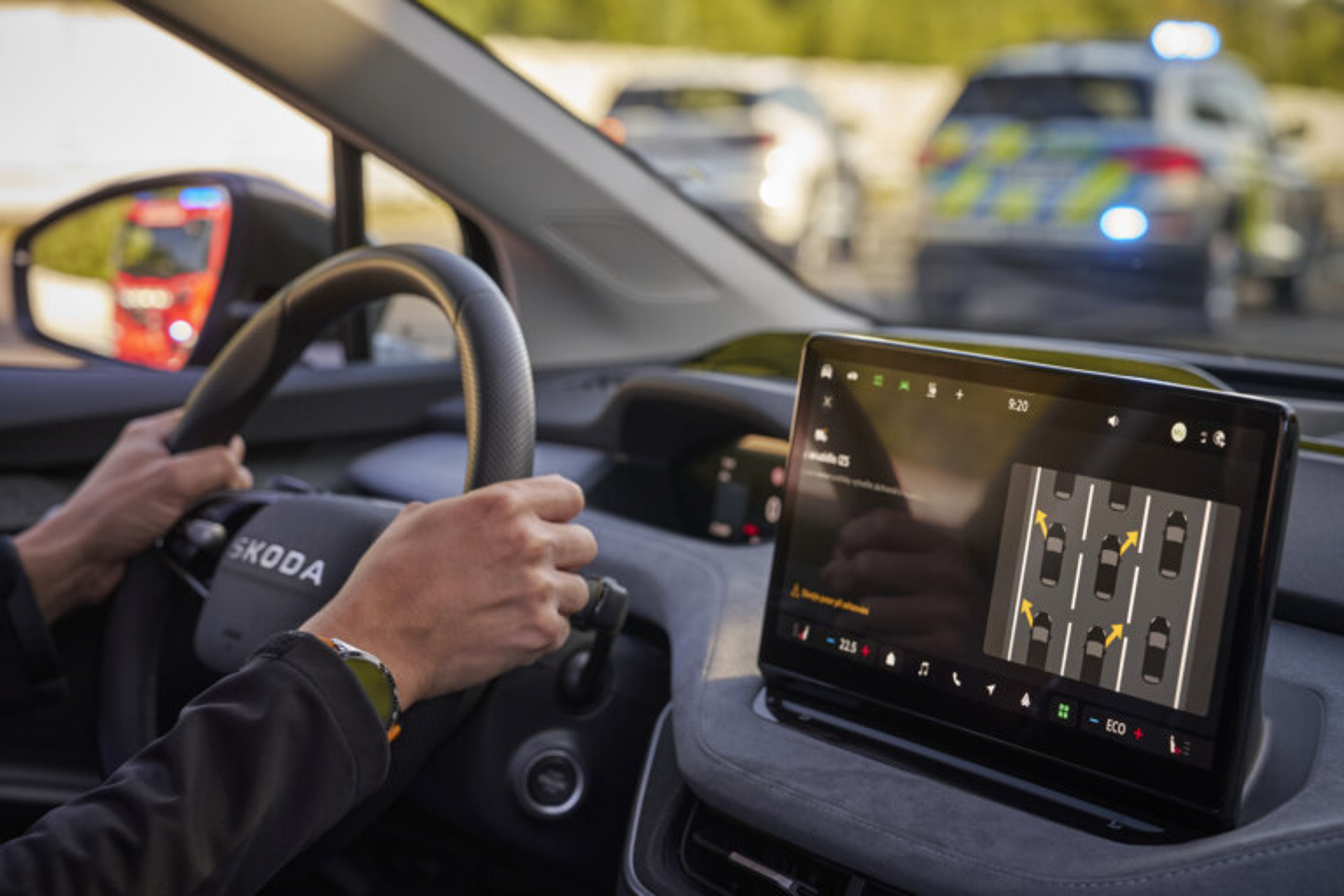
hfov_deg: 28.8
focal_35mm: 70
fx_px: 2613
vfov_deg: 19.5
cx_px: 672
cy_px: 448
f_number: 4.5
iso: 320
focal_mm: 70
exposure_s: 1/250
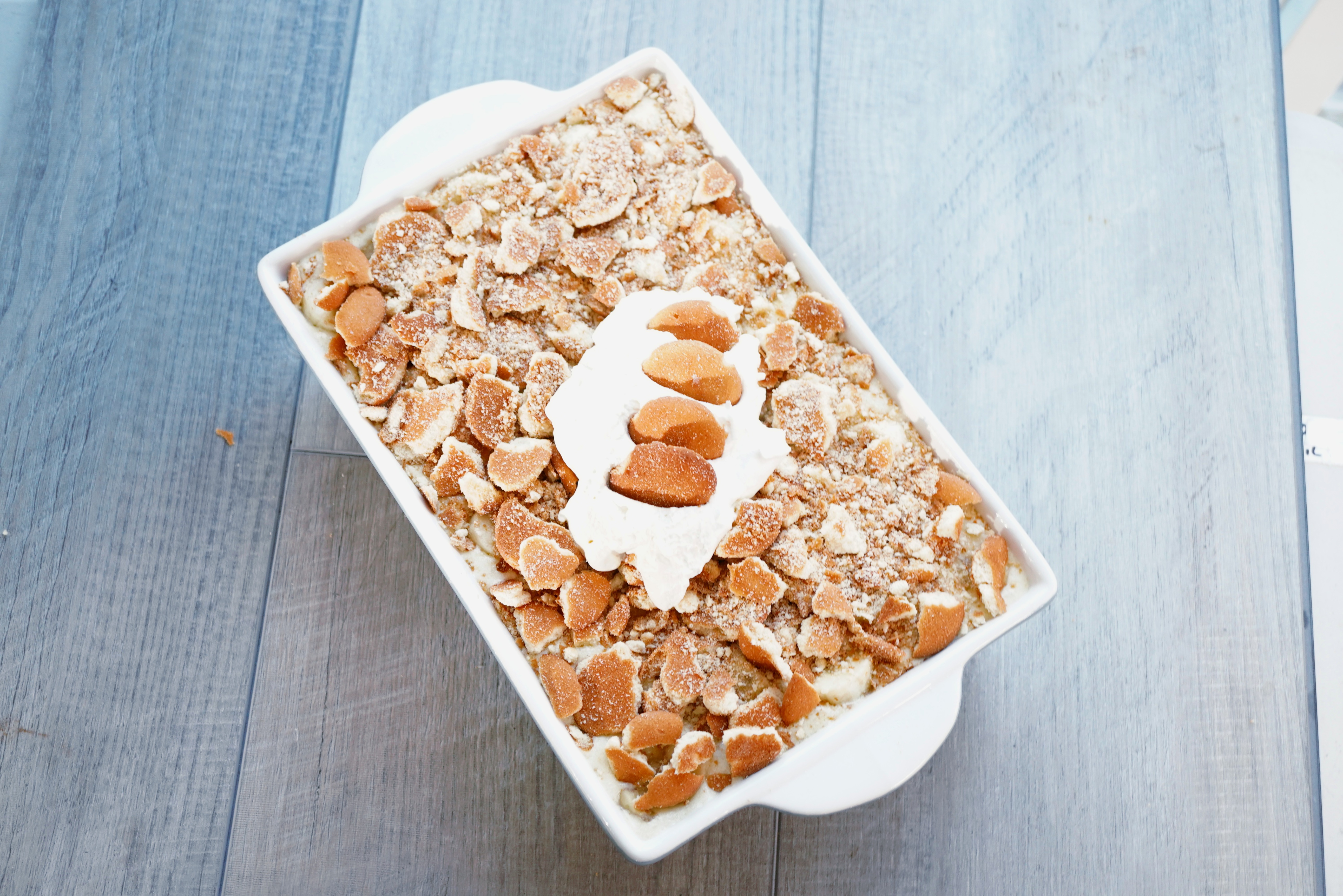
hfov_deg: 43.6
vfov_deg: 29.9
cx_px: 672
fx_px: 1679
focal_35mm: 45
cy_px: 448
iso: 800
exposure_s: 1/15
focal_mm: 30
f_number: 3.5
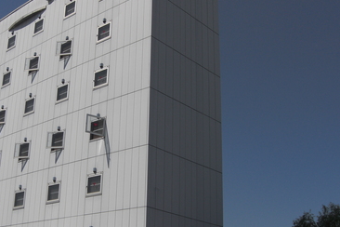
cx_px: 118
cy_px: 136
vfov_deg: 25.0
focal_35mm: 54
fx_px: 510
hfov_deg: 36.6
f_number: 8
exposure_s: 1/500
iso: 80
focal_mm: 7.9
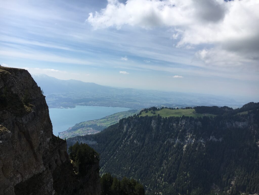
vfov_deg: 48.2
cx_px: 130
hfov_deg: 61.7
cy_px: 98
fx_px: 217
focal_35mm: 29
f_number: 2.2
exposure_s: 1/2747
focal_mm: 4.15
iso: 25
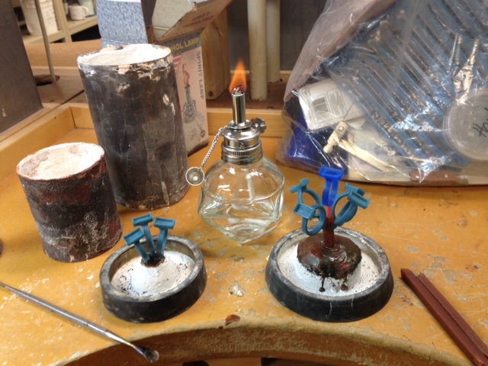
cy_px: 183
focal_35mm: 33
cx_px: 244
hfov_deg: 55.4
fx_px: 465
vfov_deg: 42.9
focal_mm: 4.12
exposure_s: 1/20
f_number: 2.4
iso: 64
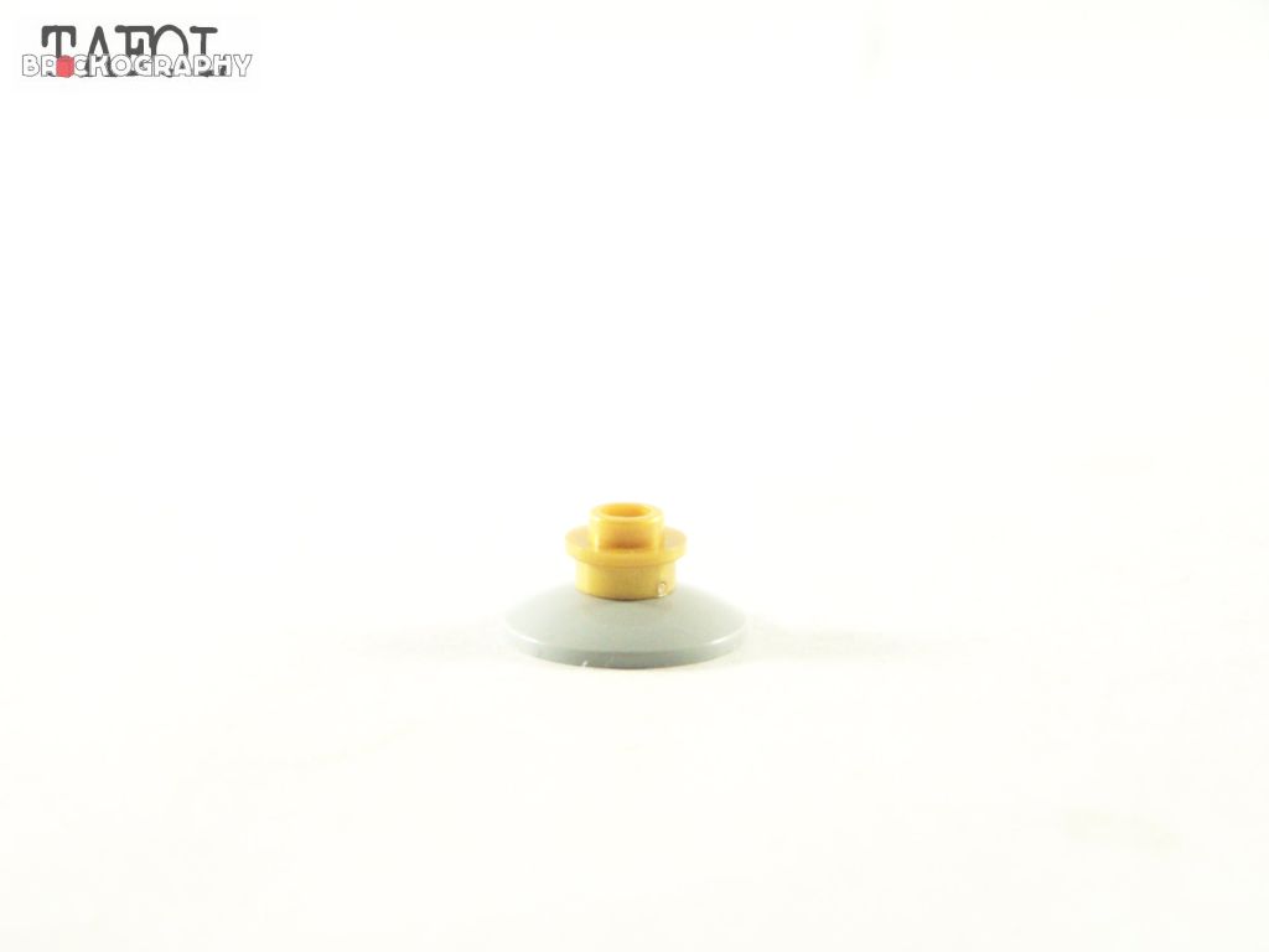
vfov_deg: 12.7
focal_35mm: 117
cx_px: 634
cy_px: 476
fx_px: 4289
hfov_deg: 16.8
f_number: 3.2
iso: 400
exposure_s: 1/45
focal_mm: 19.4
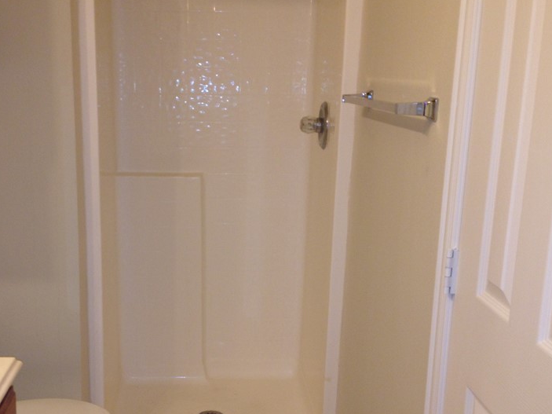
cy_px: 258
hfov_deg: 37.4
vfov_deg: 28.4
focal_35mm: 51
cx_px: 221
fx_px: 813
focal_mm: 4.28
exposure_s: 1/20
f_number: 2.4
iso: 80
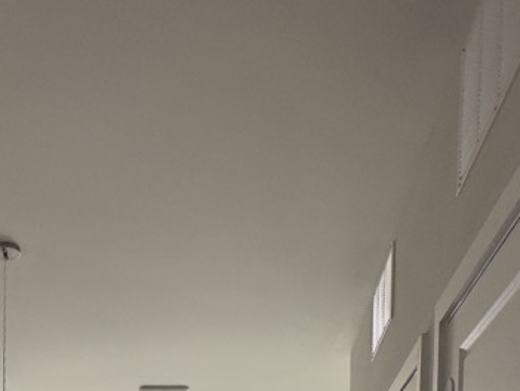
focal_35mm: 51
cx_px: 126
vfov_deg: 22.0
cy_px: 634
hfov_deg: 36.5
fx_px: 767
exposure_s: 1/120
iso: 125
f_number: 2.2
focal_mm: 2.22
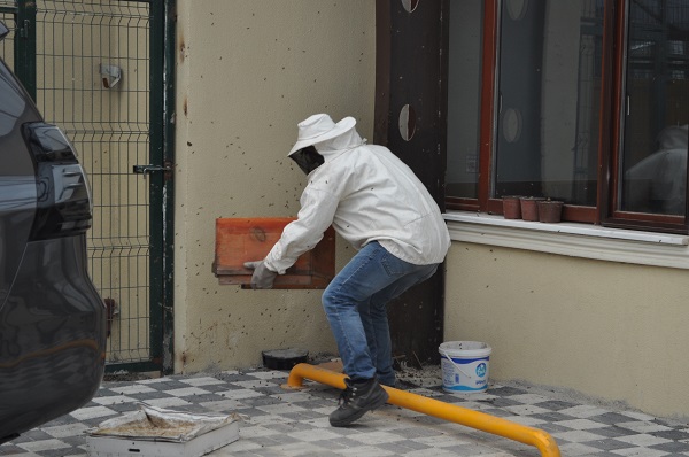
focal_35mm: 82
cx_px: 344
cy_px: 228
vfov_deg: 16.5
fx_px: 1576
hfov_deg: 24.7
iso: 200
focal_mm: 55
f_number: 7.1
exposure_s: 1/200
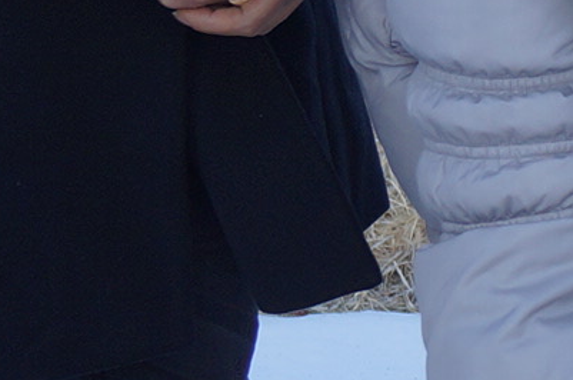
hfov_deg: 7.2
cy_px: 284
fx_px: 4370
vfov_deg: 5.0
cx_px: 1185
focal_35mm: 275
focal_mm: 30
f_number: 5.6
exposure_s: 1/100
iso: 100
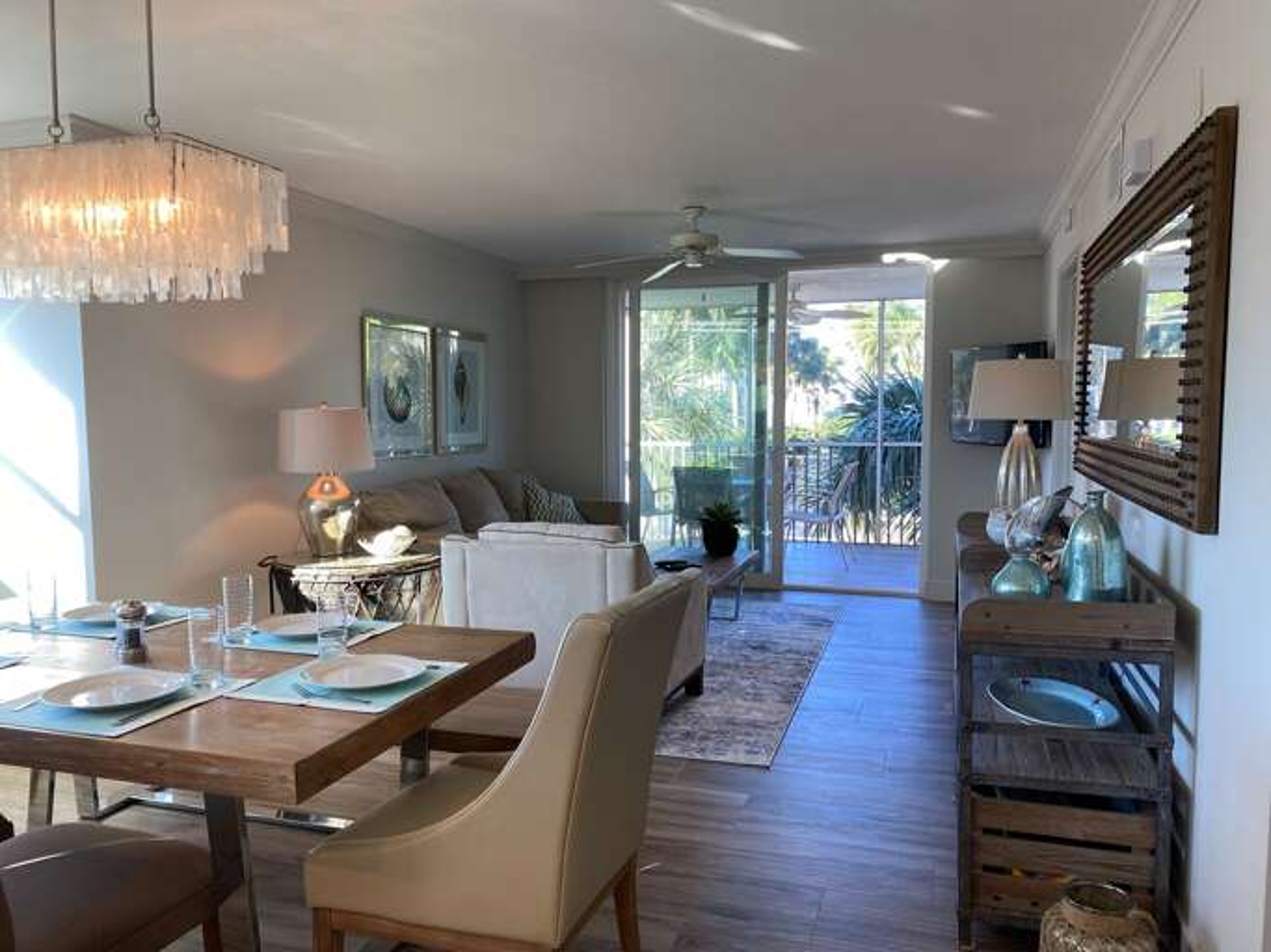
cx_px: 636
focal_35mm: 26
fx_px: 954
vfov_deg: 53.0
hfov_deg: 67.3
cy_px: 476
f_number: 1.8
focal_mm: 4.25
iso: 50
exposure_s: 1/120
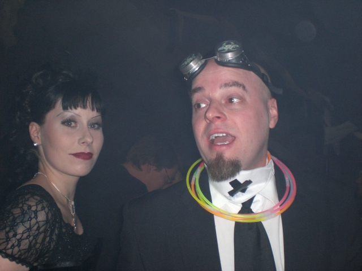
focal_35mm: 38
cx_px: 181
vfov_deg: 37.7
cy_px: 136
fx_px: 397
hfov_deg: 49.0
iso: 200
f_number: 3.1
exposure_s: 1/60
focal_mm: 6.3
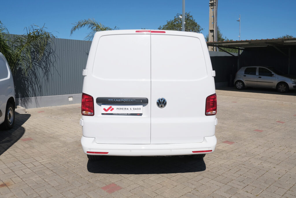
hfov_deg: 60.3
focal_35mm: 31
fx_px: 255
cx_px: 148
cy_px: 99
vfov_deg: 42.3
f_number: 11
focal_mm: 20.9
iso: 160
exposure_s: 1/400
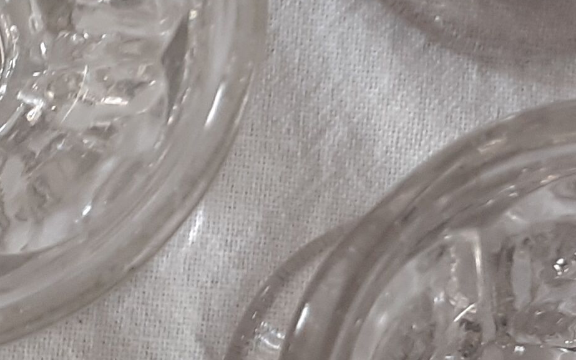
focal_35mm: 128
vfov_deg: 10.2
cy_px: 90
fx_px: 2009
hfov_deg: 16.3
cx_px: 356
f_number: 1.9
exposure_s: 1/50
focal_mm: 3.6
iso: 80
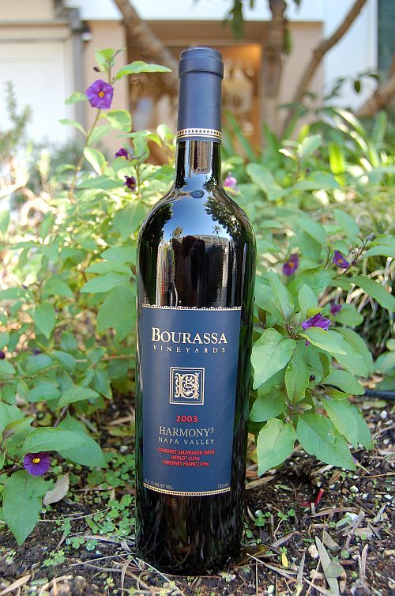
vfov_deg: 53.2
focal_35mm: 36
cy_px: 298
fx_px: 595
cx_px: 198
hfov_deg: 36.7
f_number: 4
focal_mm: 24
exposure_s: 1/60
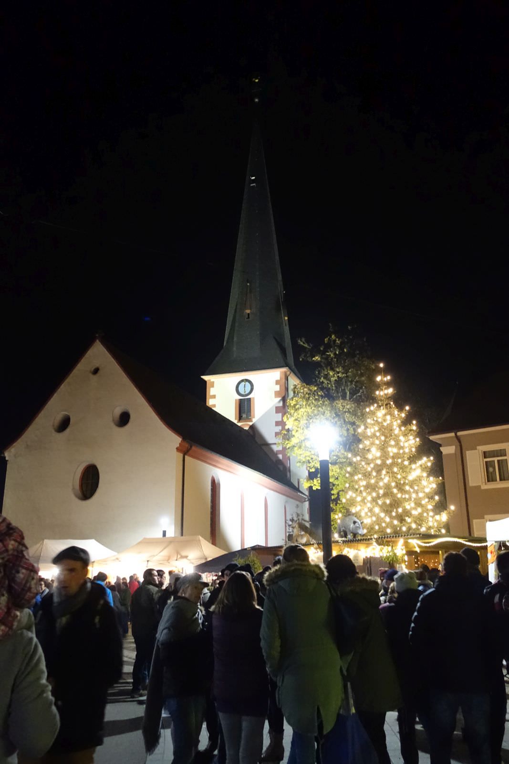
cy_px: 382
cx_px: 254
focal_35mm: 29
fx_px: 615
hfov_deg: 45.0
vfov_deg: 63.7
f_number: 2.5
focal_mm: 10.81
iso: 3200
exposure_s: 1/40
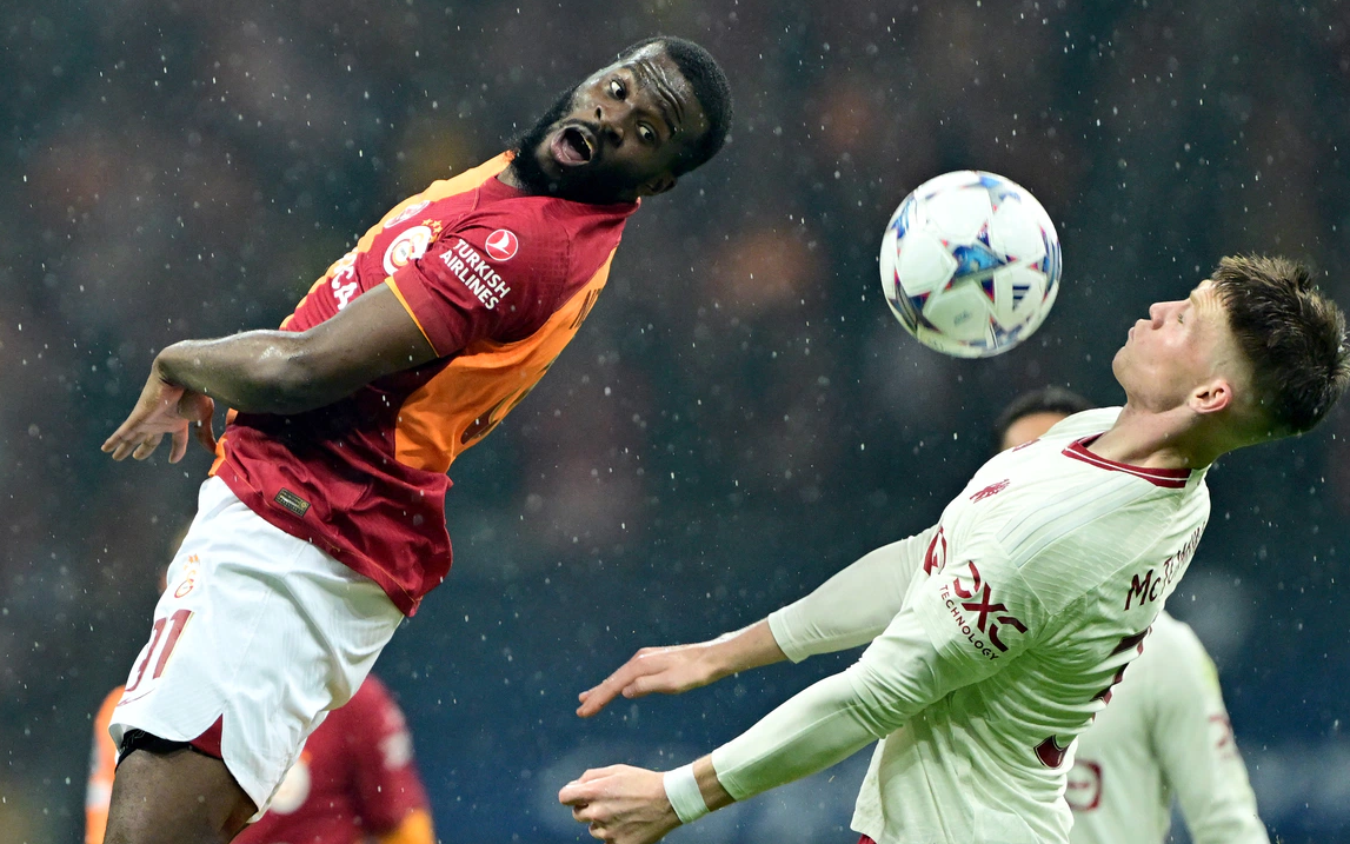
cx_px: 701
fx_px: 16741
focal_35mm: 455
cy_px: 415
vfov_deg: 2.9
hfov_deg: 4.6
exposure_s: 1/1600
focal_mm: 400
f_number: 2.8
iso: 2500
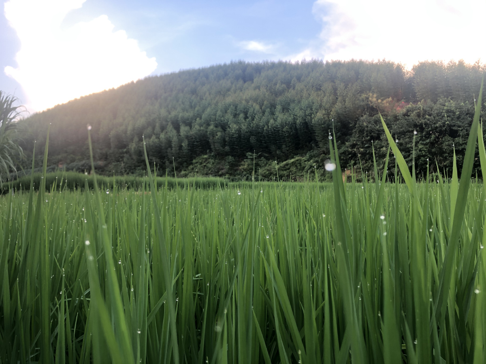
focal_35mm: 28
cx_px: 243
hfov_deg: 63.4
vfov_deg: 49.7
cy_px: 182
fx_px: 393
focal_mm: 3.99
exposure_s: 1/120
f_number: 1.8
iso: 80
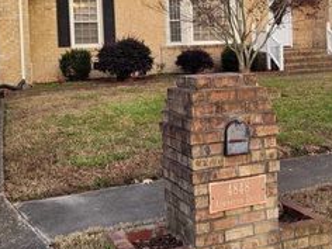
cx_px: 226
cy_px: 58
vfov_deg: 26.2
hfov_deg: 34.5
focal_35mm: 55
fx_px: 528
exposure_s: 1/152
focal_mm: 5.4
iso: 40
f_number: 1.8
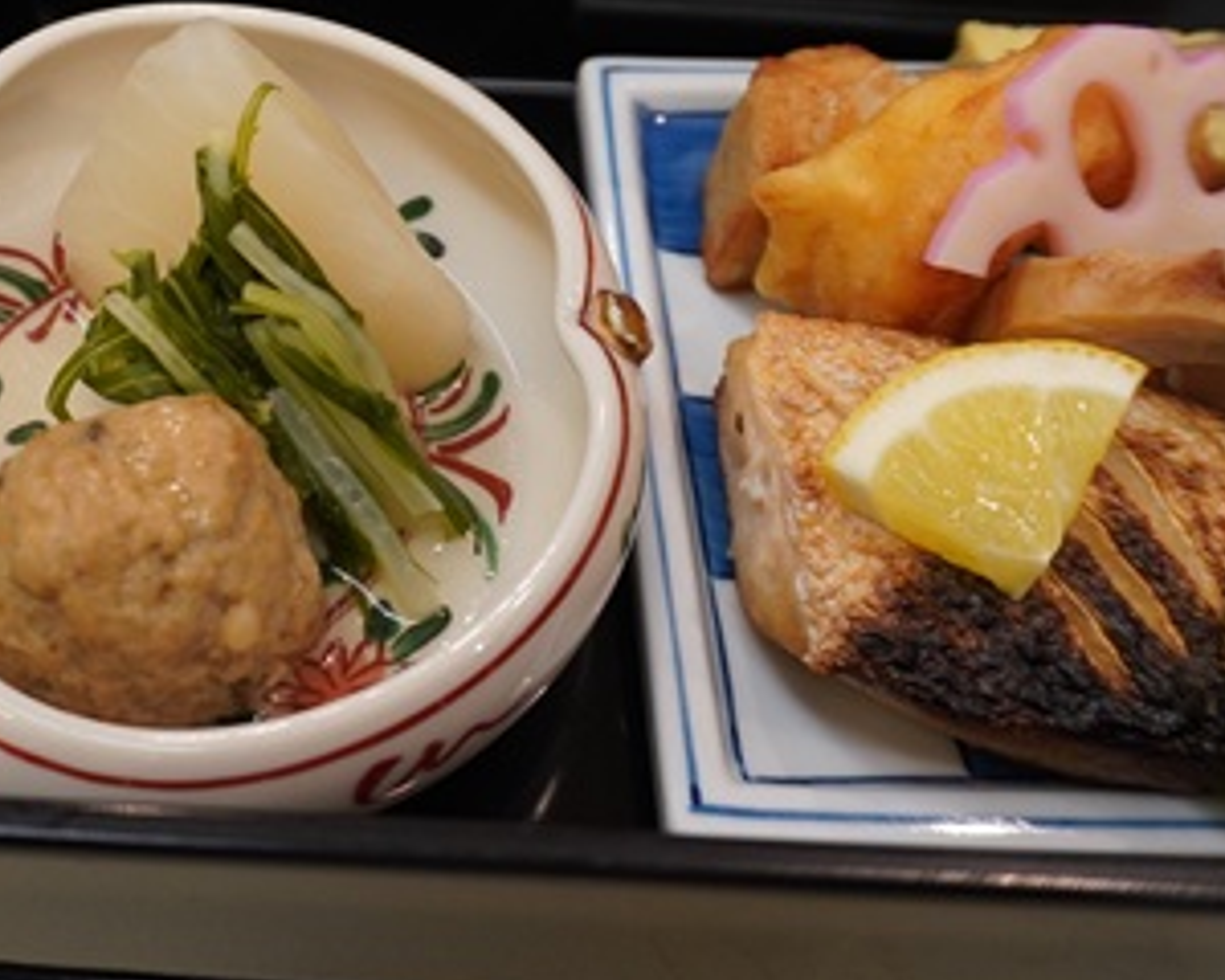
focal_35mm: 45
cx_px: 343
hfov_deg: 40.3
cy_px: 184
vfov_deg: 32.4
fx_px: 1631
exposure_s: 1/60
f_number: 4
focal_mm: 16
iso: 800
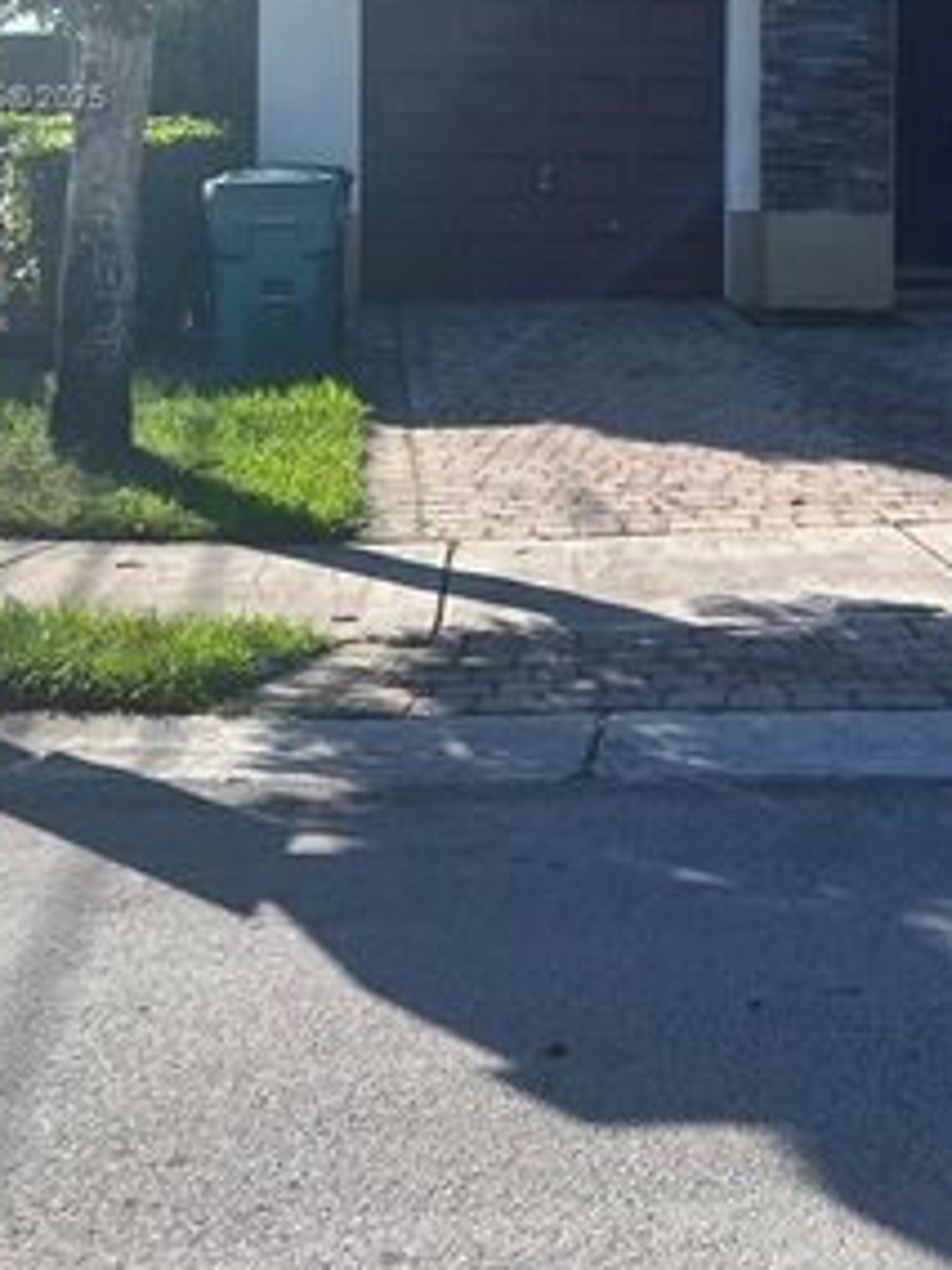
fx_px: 2237
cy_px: 101
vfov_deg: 30.2
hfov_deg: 23.7
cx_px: 769
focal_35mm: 61
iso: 50
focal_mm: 5.7
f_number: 1.5
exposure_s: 1/3257
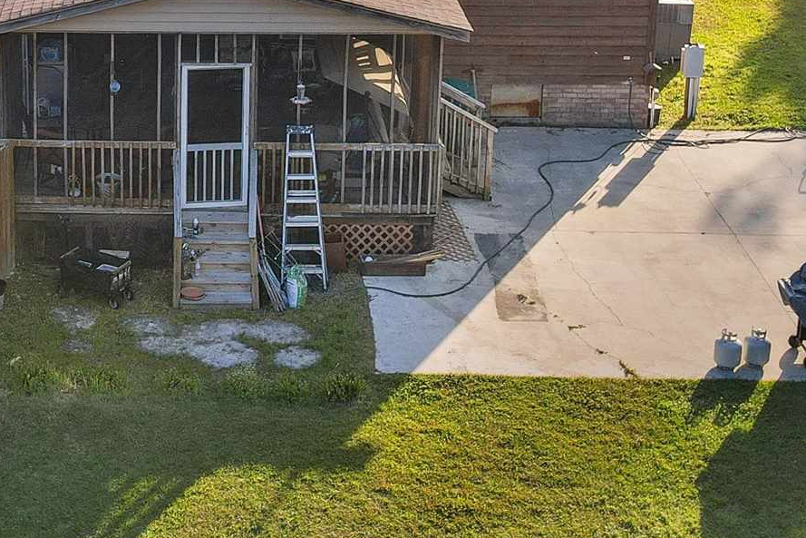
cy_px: -68
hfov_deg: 25.4
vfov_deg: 17.3
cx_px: 17
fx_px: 1702
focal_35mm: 76
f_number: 2.8
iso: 100
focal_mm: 8.38
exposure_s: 1/120
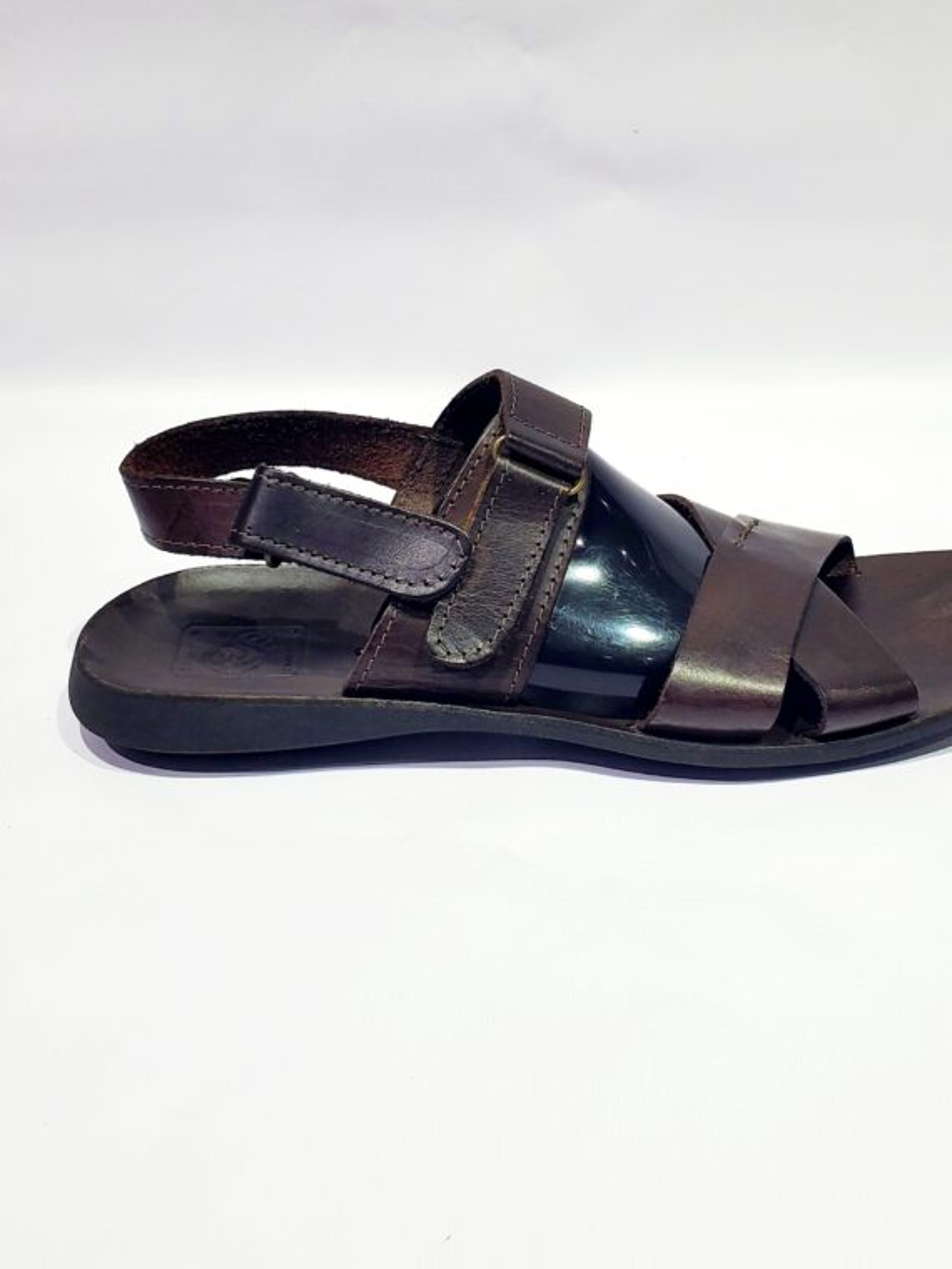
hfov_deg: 53.1
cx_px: 476
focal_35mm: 26
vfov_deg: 67.3
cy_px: 634
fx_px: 953
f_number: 2.4
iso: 50
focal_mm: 4.3
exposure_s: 1/100
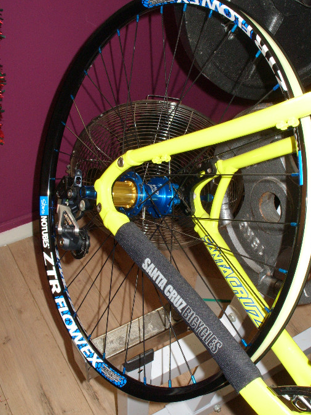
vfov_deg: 44.8
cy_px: 214
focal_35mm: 42
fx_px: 503
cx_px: 167
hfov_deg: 34.4
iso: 300
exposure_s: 1/30
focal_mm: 7.8
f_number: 7.4
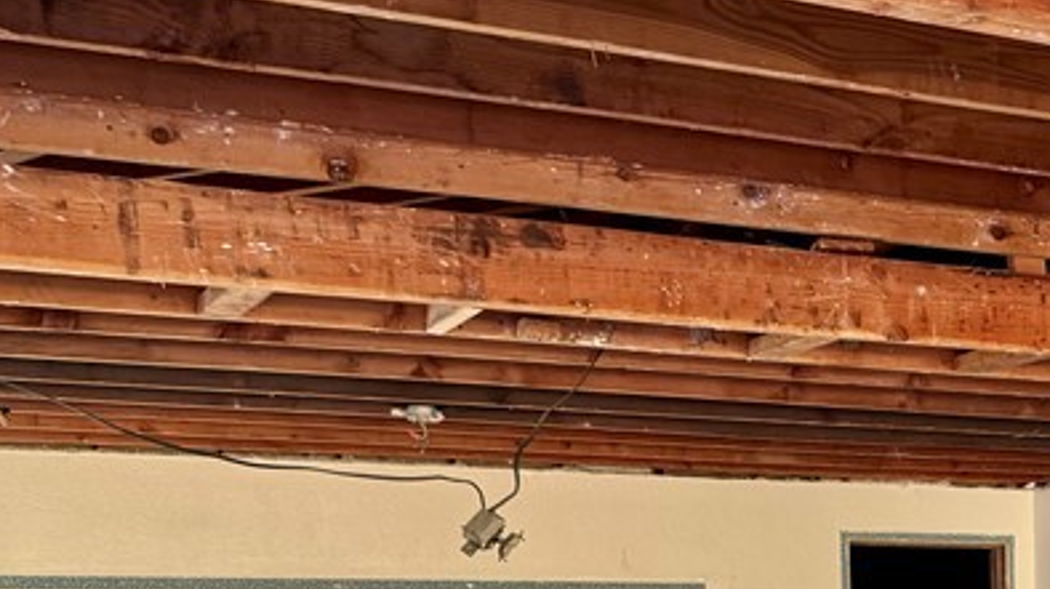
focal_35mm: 68
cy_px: 789
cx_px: 999
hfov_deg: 29.4
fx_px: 1892
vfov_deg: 16.6
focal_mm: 6.76
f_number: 1.78
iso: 200
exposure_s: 1/61
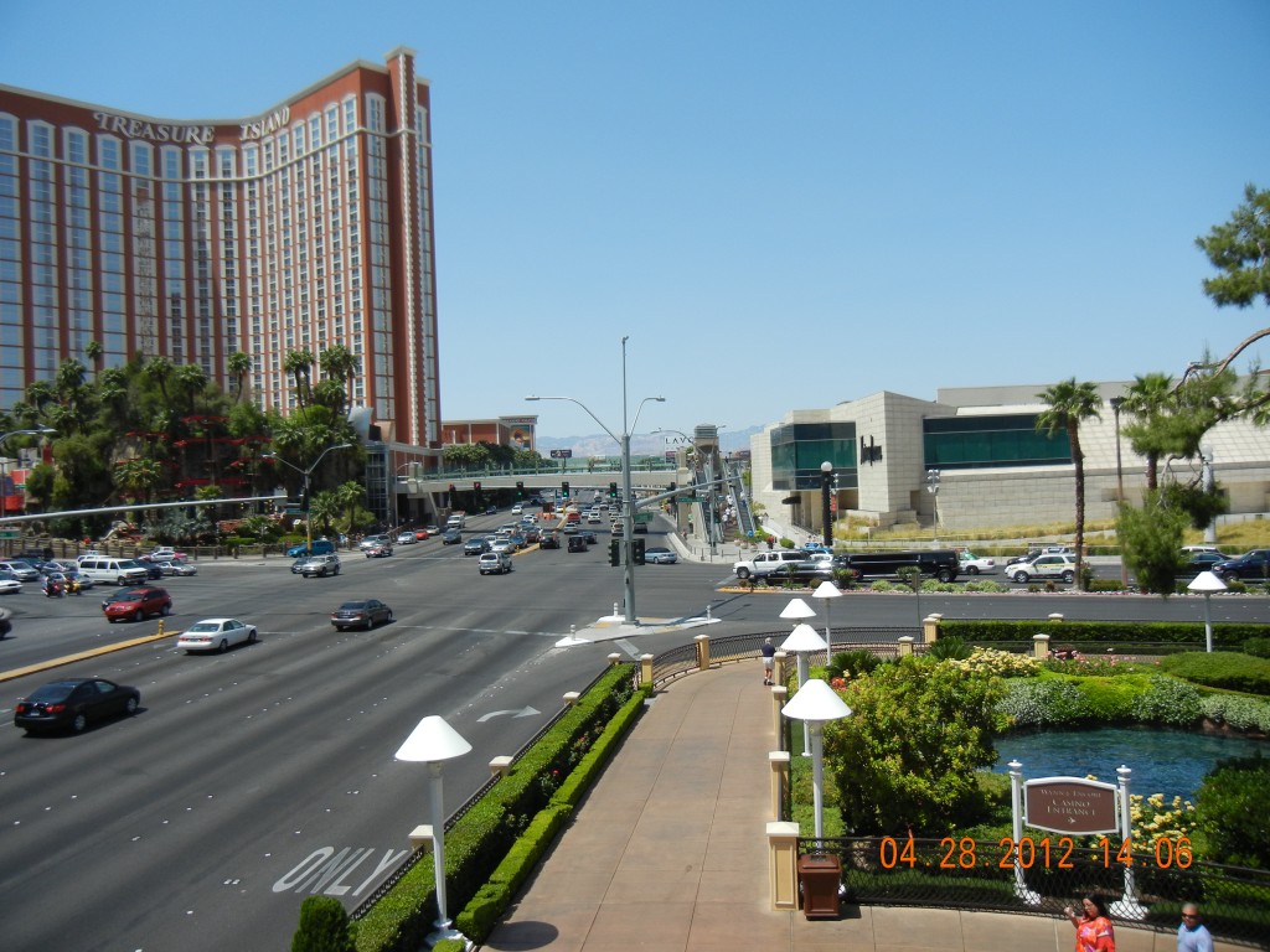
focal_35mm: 30
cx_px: 635
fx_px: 1101
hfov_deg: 60.0
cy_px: 476
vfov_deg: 46.8
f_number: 7
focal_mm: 5.4
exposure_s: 1/463
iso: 160
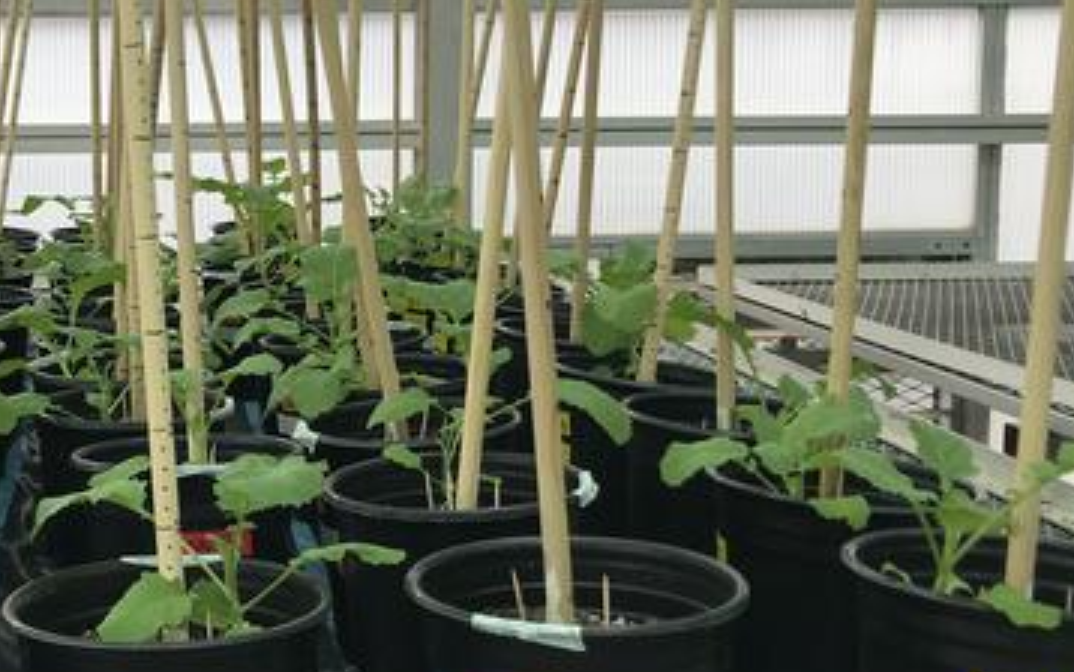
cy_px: 304
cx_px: 171
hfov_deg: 33.8
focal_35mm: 58
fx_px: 1698
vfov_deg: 22.4
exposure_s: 1/218
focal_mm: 3.99
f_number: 1.8
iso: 20
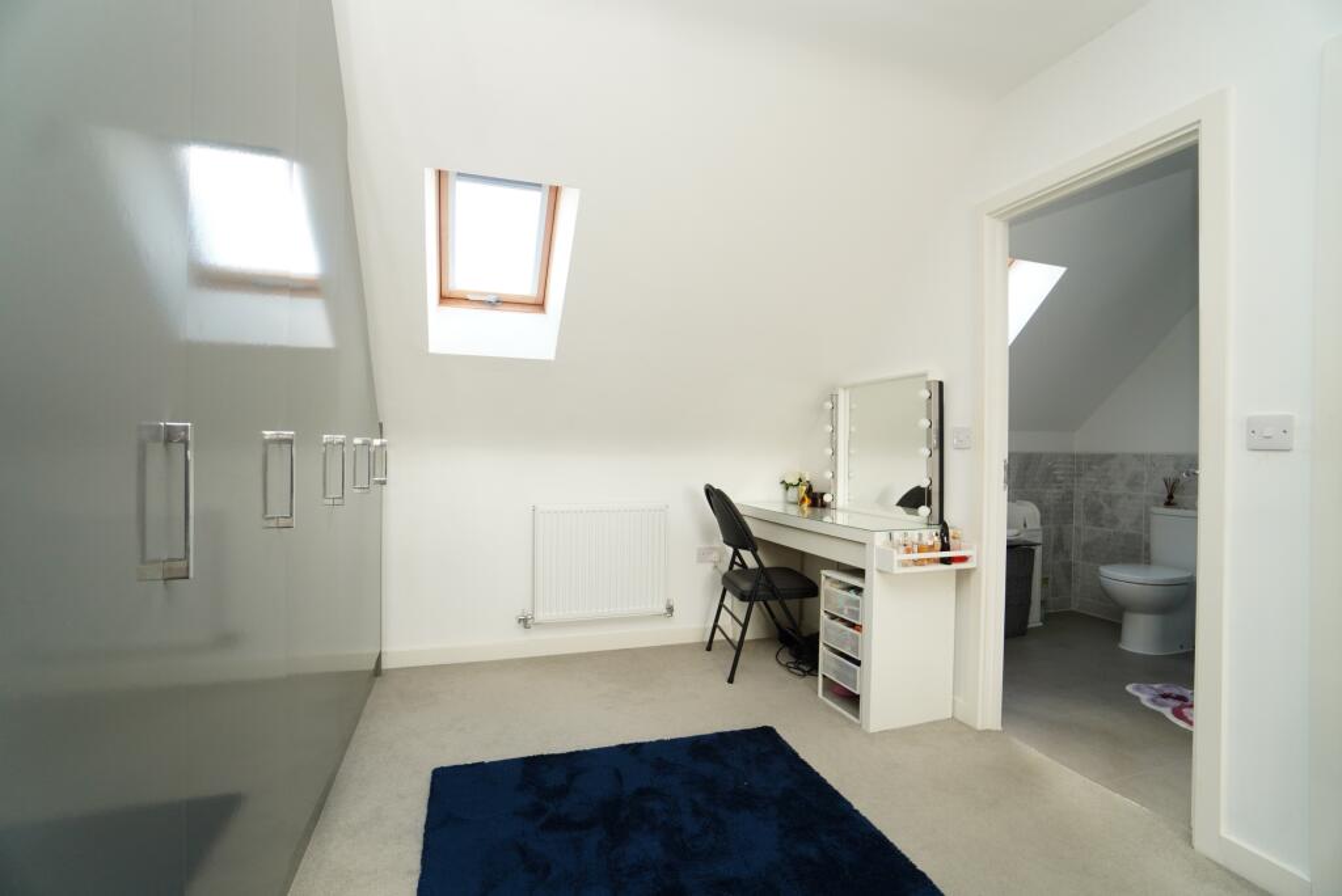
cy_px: 448
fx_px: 559
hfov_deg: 100.4
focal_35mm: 15
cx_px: 671
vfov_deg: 77.4
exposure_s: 1/60
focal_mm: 10
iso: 400
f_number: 4
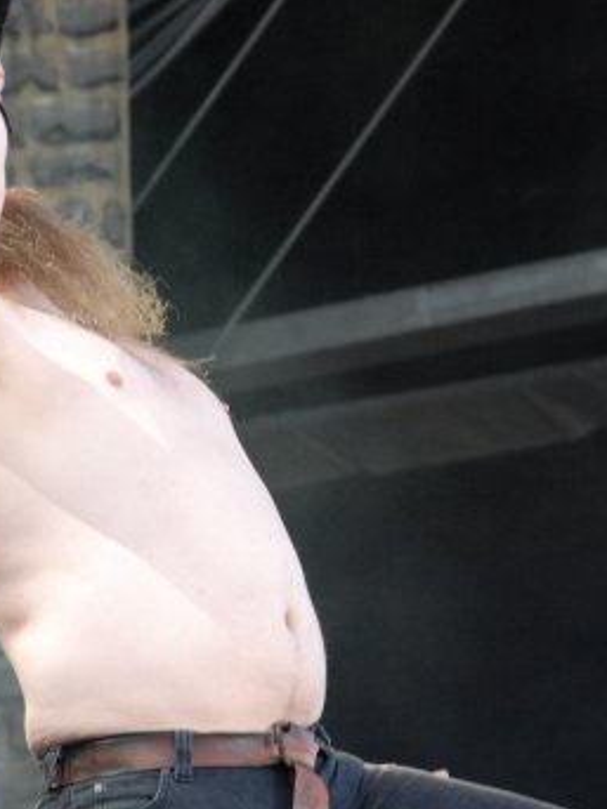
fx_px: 8003
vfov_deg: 5.8
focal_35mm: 342
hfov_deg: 4.3
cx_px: 125
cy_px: 252
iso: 800
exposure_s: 1/160
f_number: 5.6
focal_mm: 105
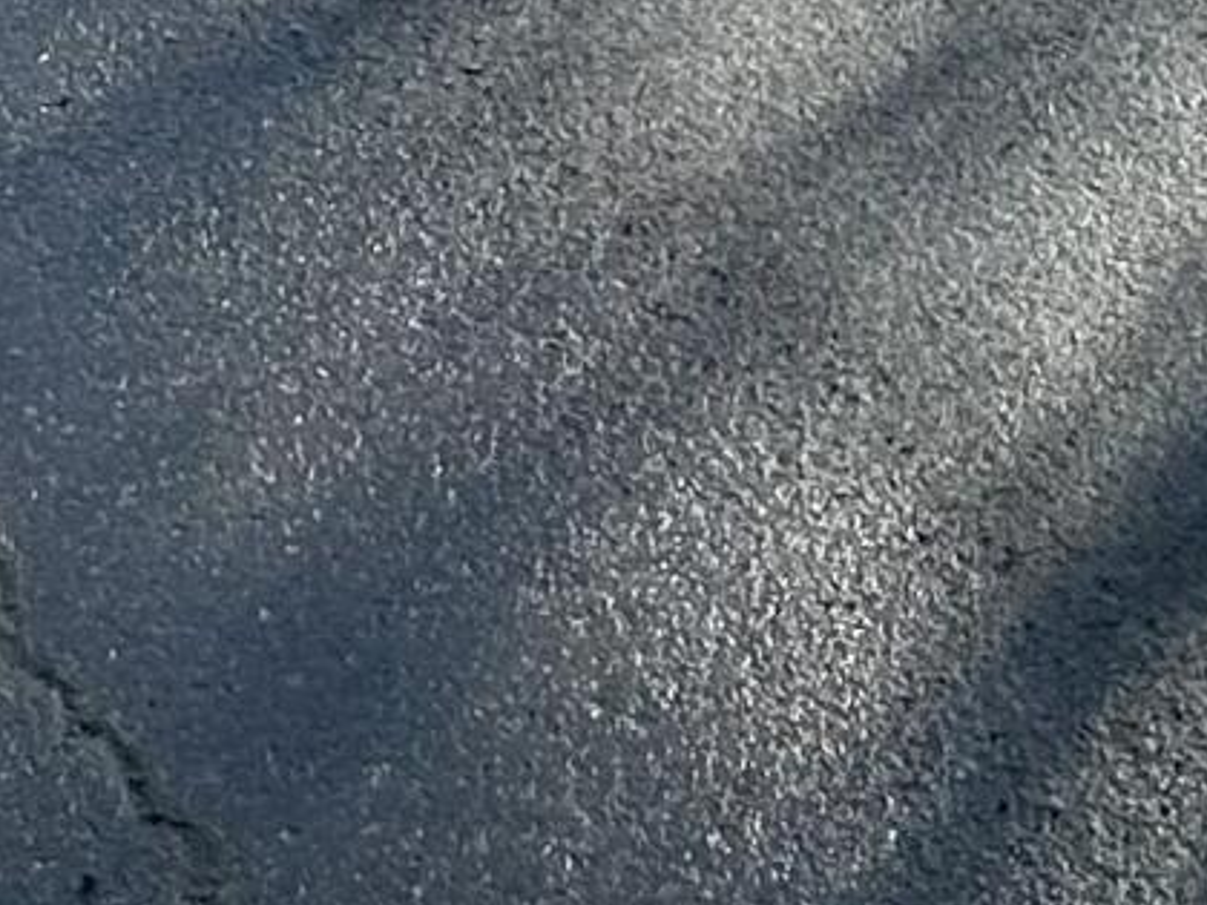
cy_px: -1968
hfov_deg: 18.1
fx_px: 3487
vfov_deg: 10.0
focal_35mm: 100
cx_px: 1635
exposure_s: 1/1531
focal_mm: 2.22
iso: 50
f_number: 2.2
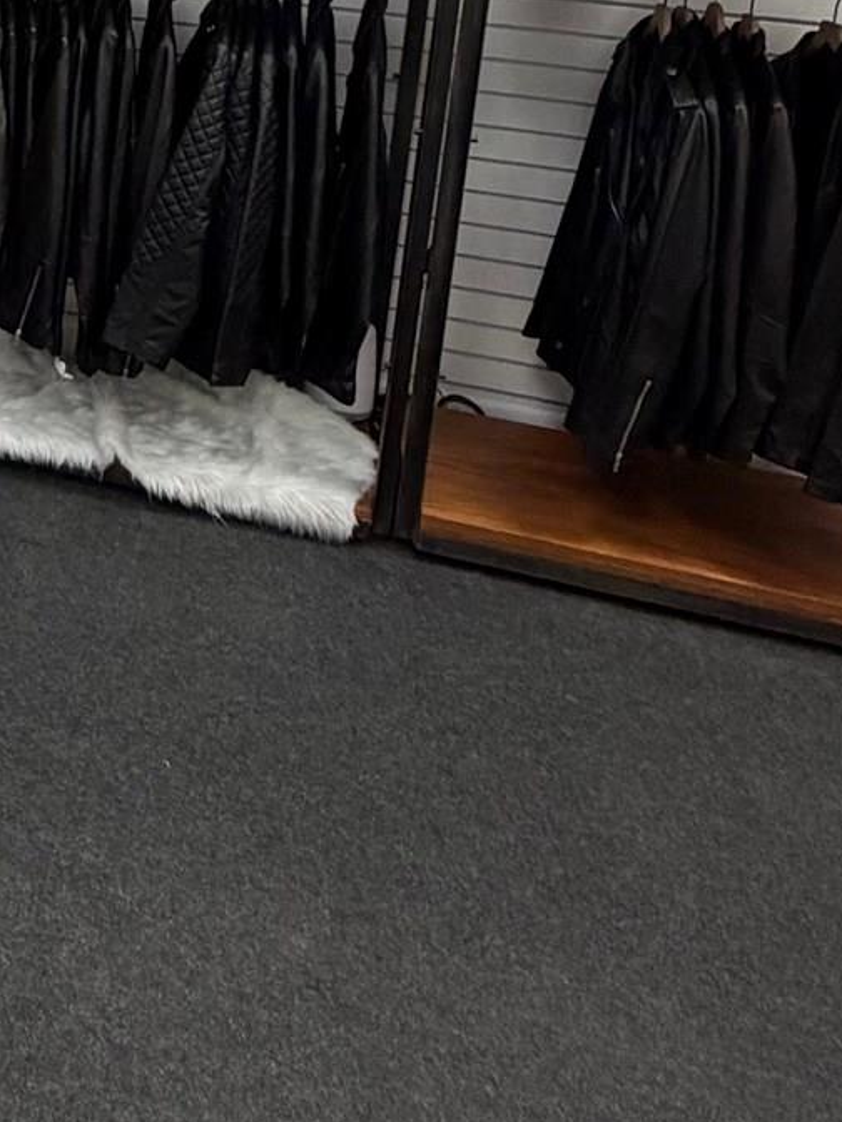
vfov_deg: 35.4
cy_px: -32
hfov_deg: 24.5
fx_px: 1557
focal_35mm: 48
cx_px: -376
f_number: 2.2
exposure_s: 1/120
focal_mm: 2.22
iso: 250
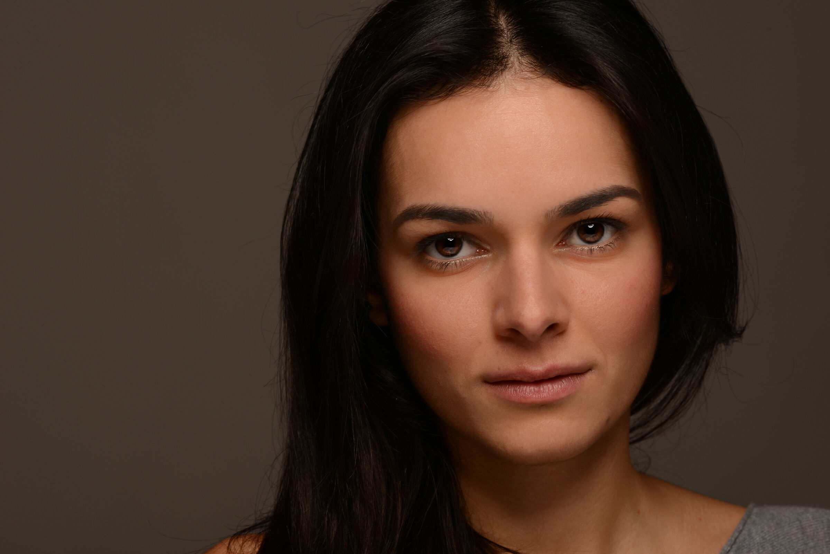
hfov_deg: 15.2
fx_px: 3113
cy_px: 277
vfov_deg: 10.2
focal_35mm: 135
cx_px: 415
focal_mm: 135
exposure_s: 1/125
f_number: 10
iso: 100
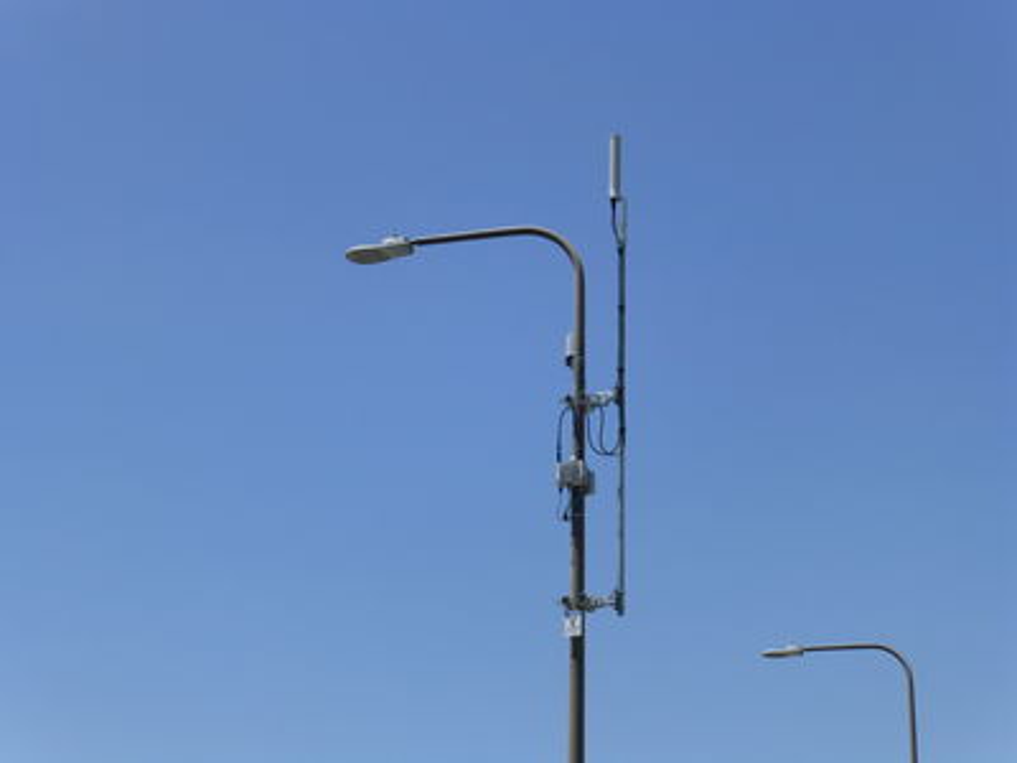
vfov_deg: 21.0
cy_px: 382
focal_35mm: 70
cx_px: 508
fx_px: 2057
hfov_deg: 27.8
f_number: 5
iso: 100
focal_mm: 12.5
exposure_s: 1/800
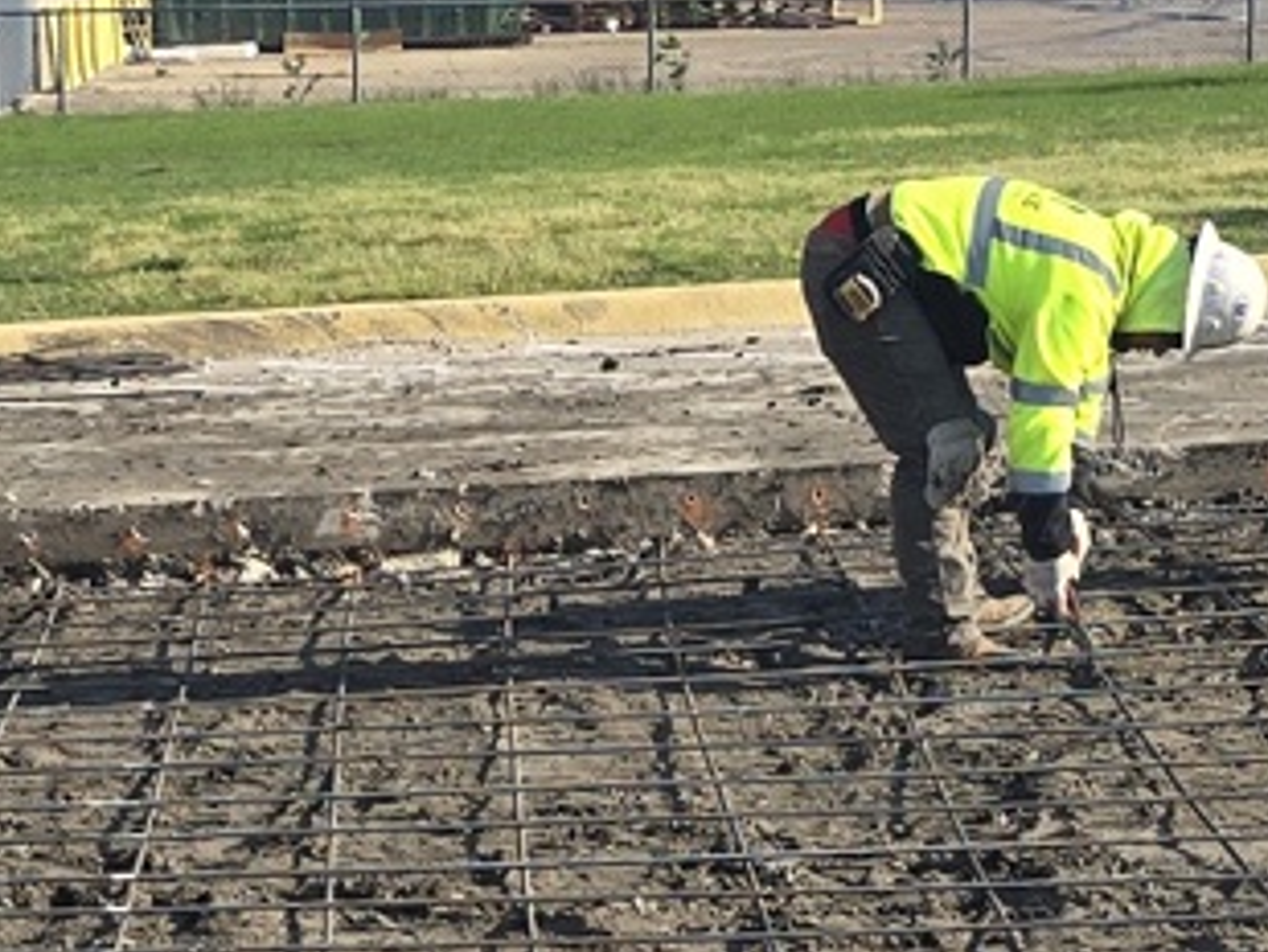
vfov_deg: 10.2
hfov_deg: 13.7
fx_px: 5240
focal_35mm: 143
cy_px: 1190
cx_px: 304
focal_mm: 6.3
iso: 12
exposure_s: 1/696
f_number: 1.7
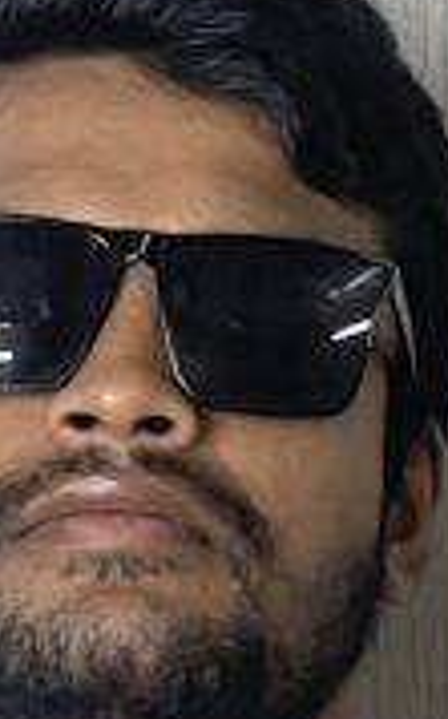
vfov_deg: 5.0
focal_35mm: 407
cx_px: 440
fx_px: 7964
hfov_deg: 3.2
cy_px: 1577
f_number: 2.2
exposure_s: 1/100
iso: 125
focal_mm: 7.5
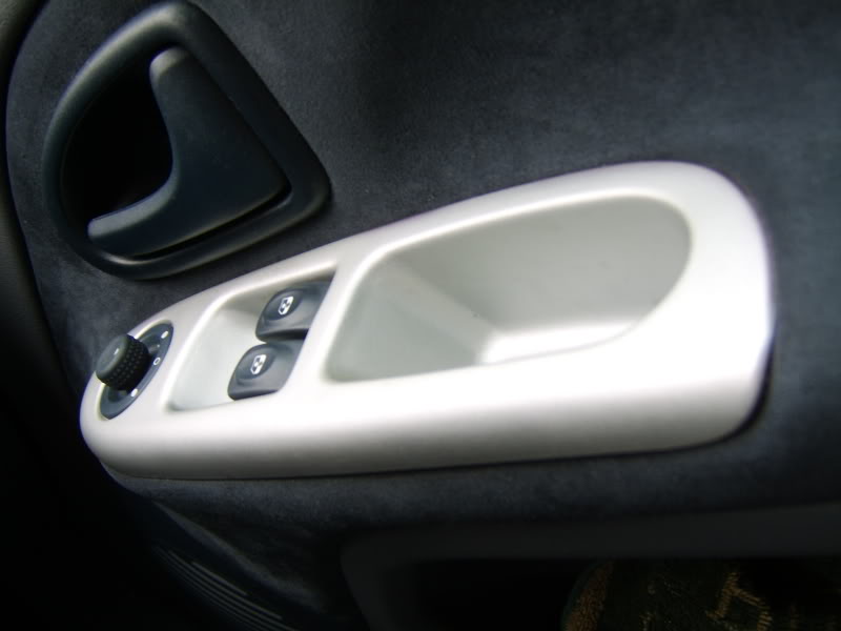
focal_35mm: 31
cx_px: 420
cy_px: 316
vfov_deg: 45.4
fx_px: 753
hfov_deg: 58.4
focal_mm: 8.13
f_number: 2.7
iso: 71
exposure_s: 1/36
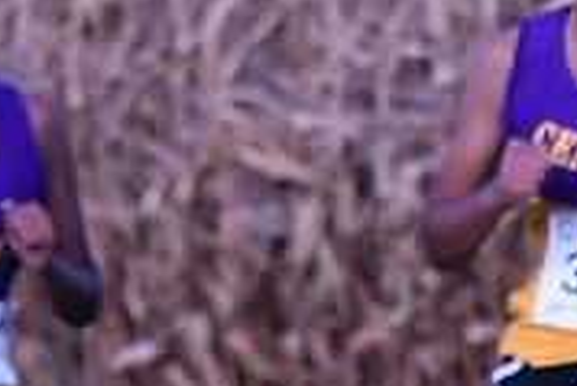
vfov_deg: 1.7
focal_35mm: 796
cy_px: 597
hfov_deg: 2.6
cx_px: 0
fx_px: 12765
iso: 360
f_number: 5.6
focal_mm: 95
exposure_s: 1/1000
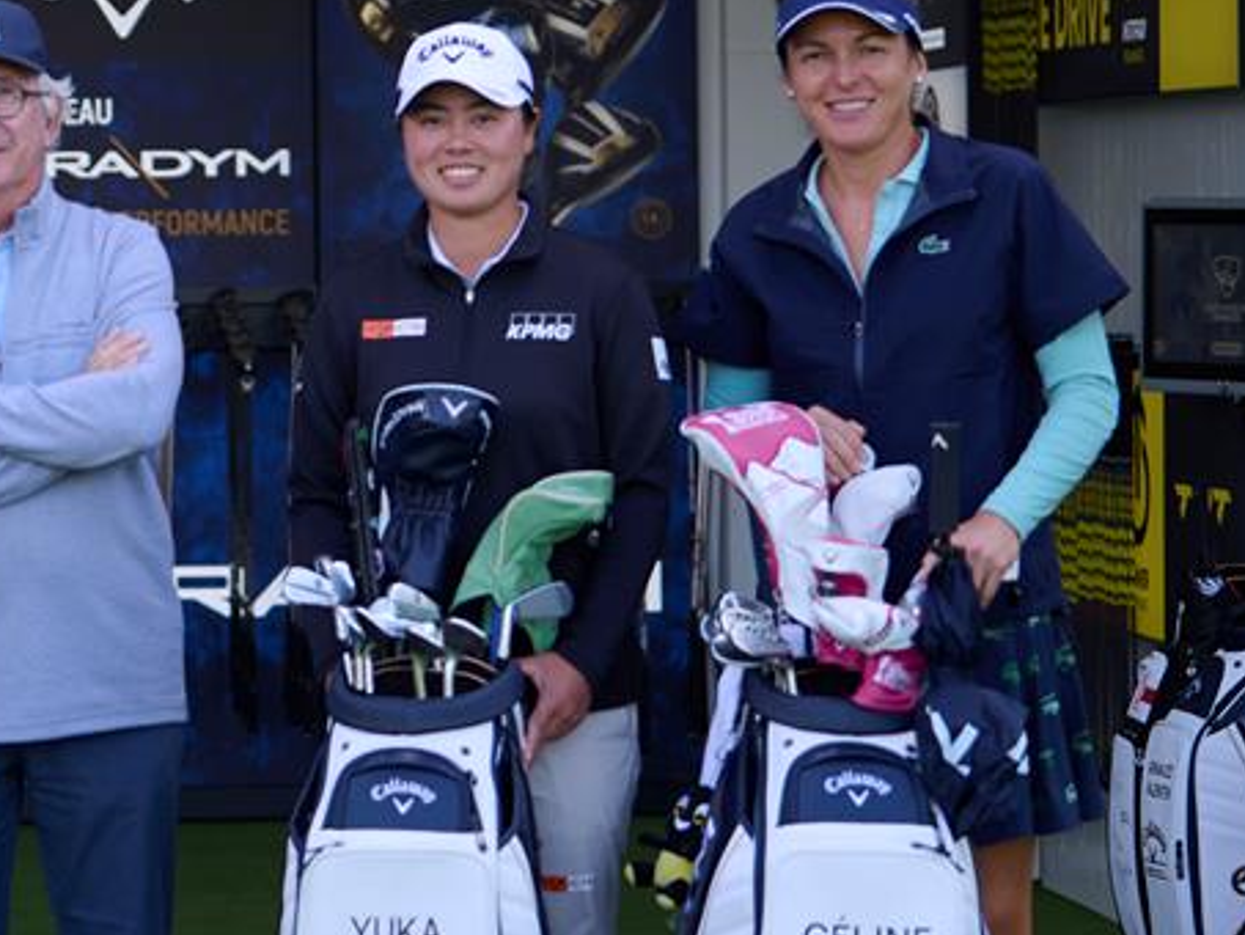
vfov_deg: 7.8
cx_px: -126
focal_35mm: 190
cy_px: 323
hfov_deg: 10.3
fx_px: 6835
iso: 100
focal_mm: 70
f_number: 2.8
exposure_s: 1/320
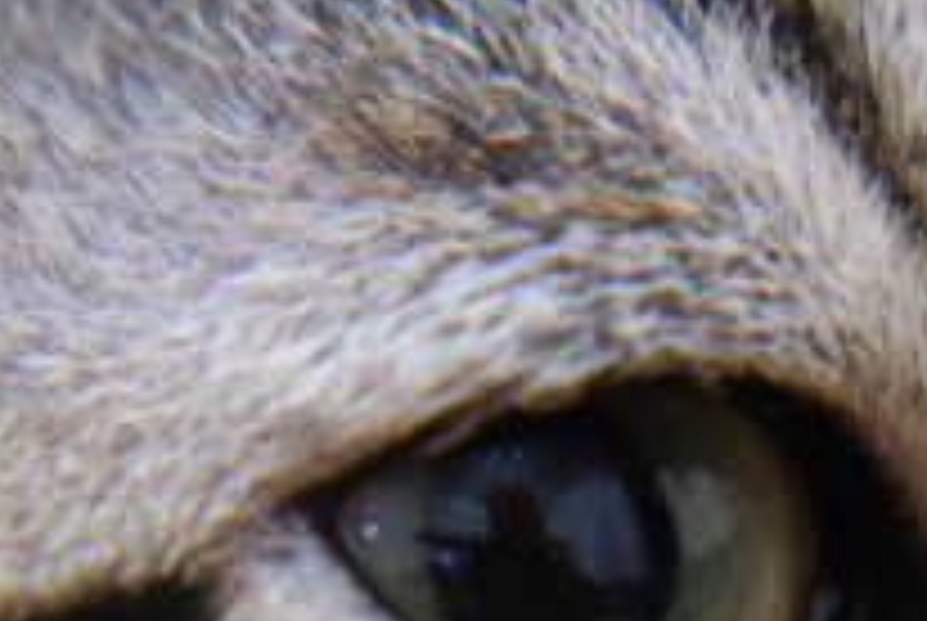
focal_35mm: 166
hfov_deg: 12.3
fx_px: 4281
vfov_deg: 8.2
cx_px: 639
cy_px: 873
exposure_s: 1/52
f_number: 4
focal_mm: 37.6
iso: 6400
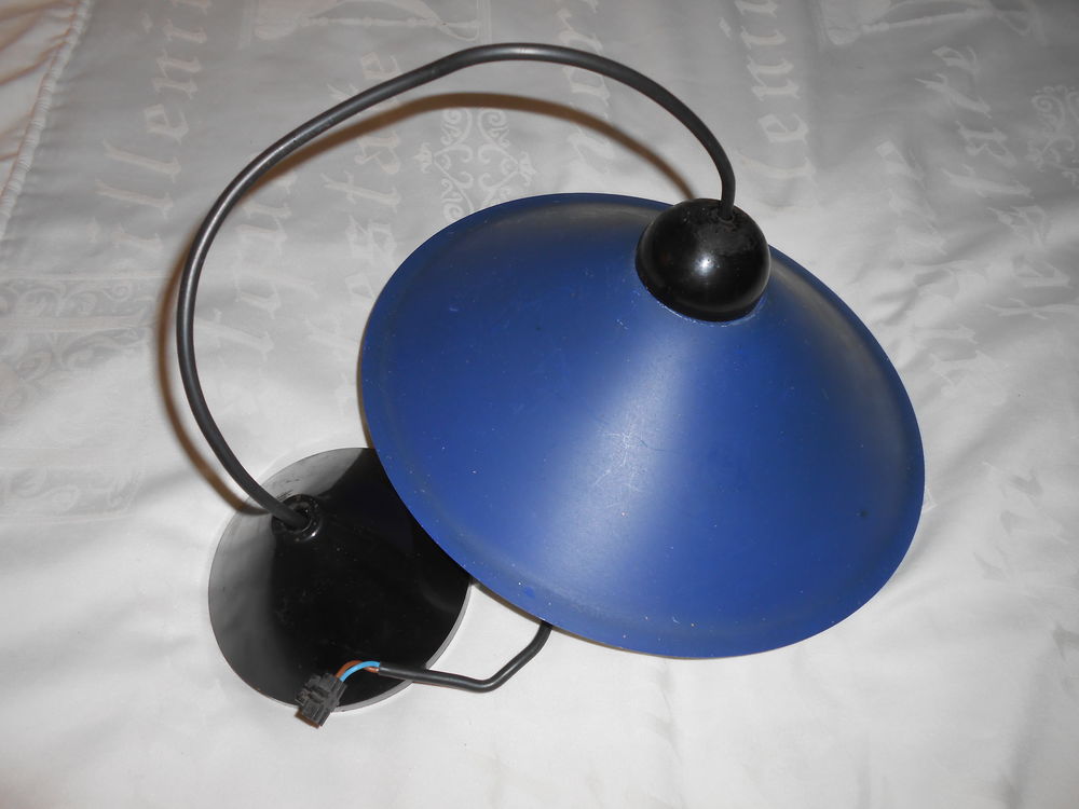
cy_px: 404
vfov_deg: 53.1
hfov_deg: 67.3
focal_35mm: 26
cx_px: 540
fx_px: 810
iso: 80
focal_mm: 4.6
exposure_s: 1/25
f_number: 3.5
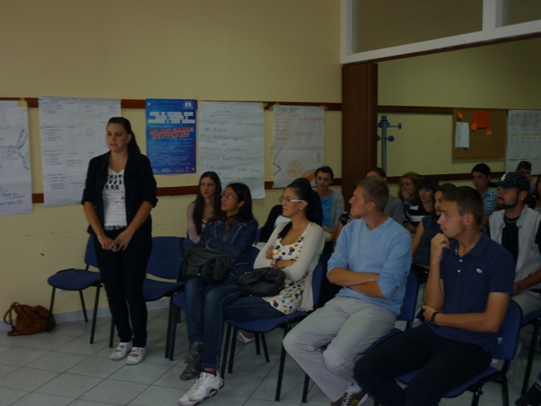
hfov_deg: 47.9
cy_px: 203
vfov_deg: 36.8
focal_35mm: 39
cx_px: 270
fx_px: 610
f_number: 3
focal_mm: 6.4
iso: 80
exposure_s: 1/30
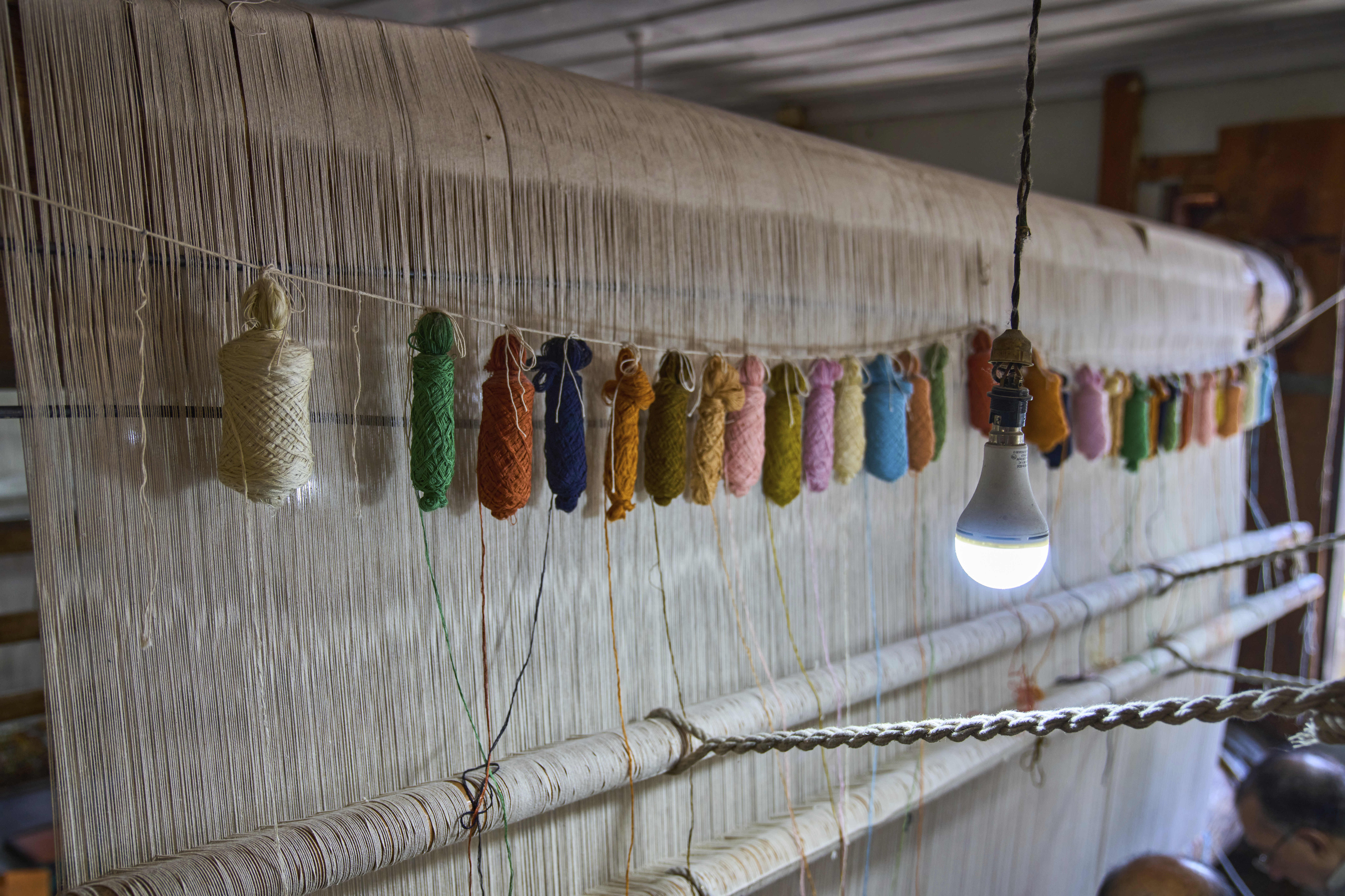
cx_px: 672
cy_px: 448
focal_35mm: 32
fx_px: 1195
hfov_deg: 58.7
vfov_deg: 41.1
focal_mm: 32
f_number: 3.2
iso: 500
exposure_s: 1/250
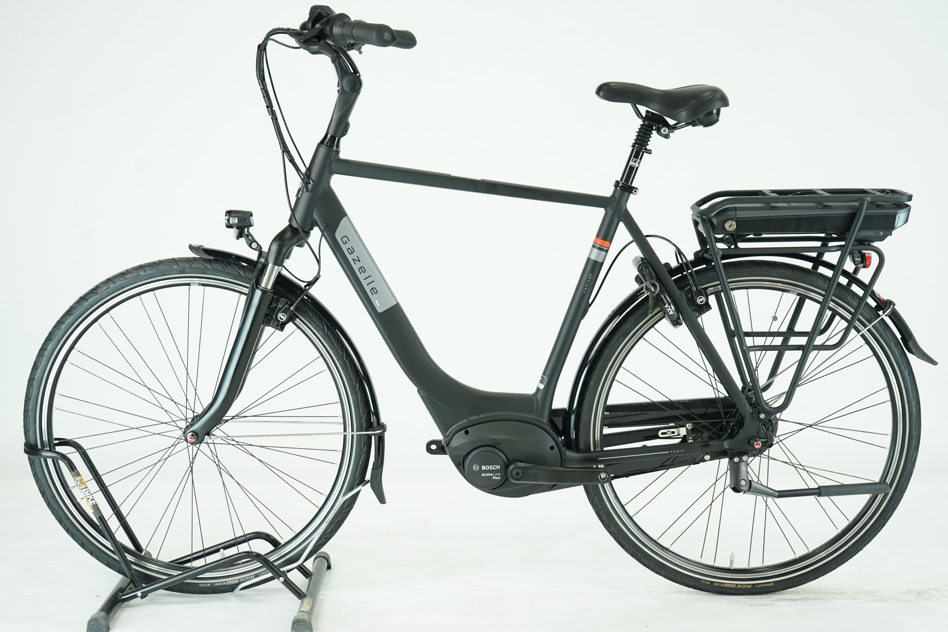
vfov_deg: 27.0
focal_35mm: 50
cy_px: 316
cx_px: 474
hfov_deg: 39.6
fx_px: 1317
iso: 1600
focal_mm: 50
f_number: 4.5
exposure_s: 1/200
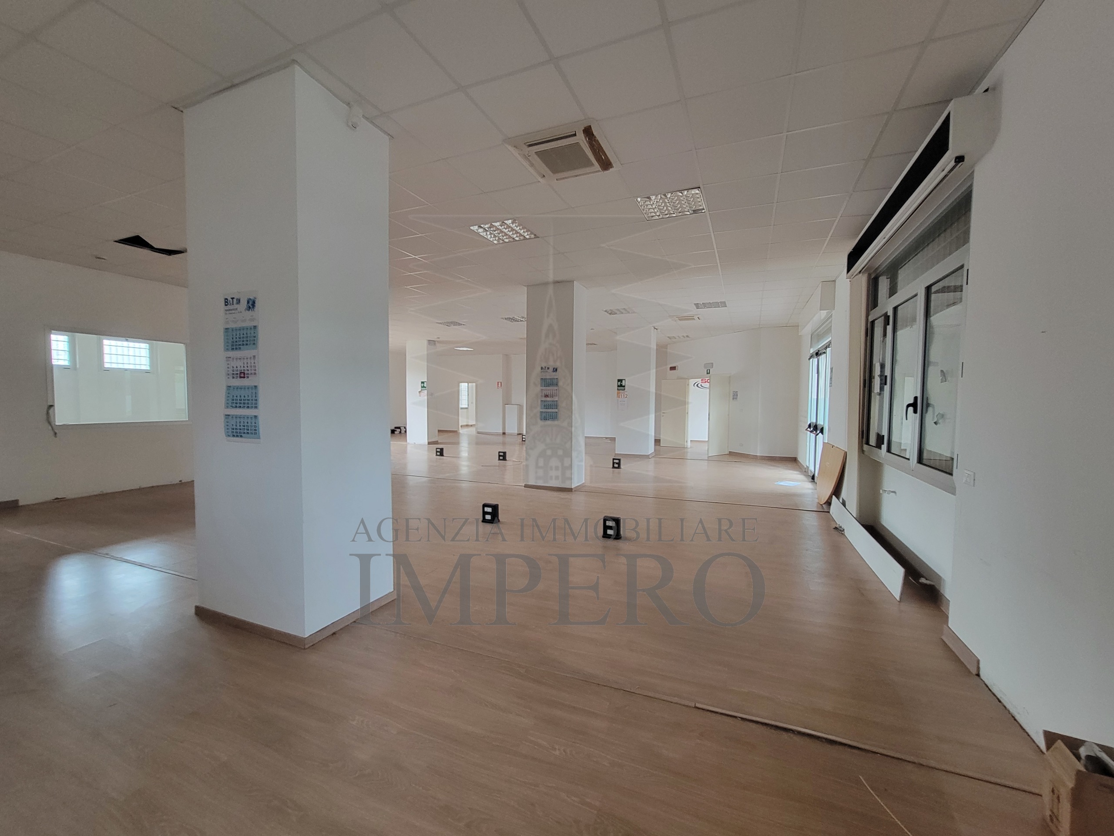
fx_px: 418
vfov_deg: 89.9
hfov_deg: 106.2
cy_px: 418
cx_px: 557
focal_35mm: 13
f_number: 2.2
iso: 500
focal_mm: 2.2
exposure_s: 1/30
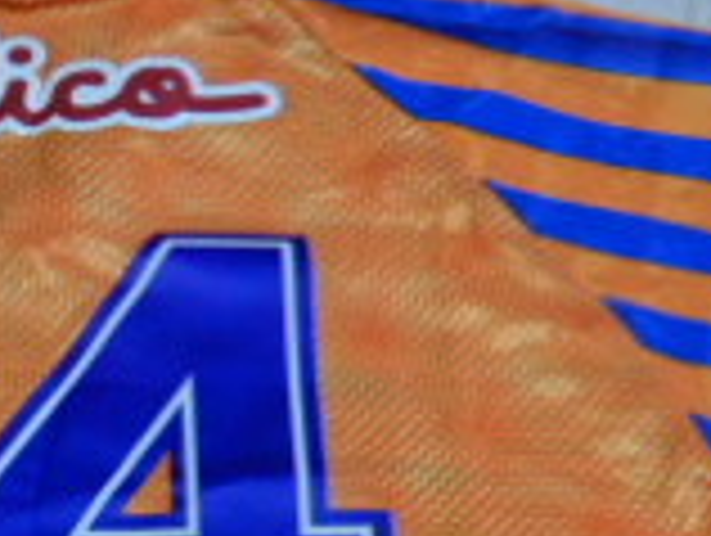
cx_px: 58
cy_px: 847
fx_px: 1995
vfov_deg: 14.1
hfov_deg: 19.8
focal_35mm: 97
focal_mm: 4.3
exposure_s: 1/30
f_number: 3.4
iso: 180
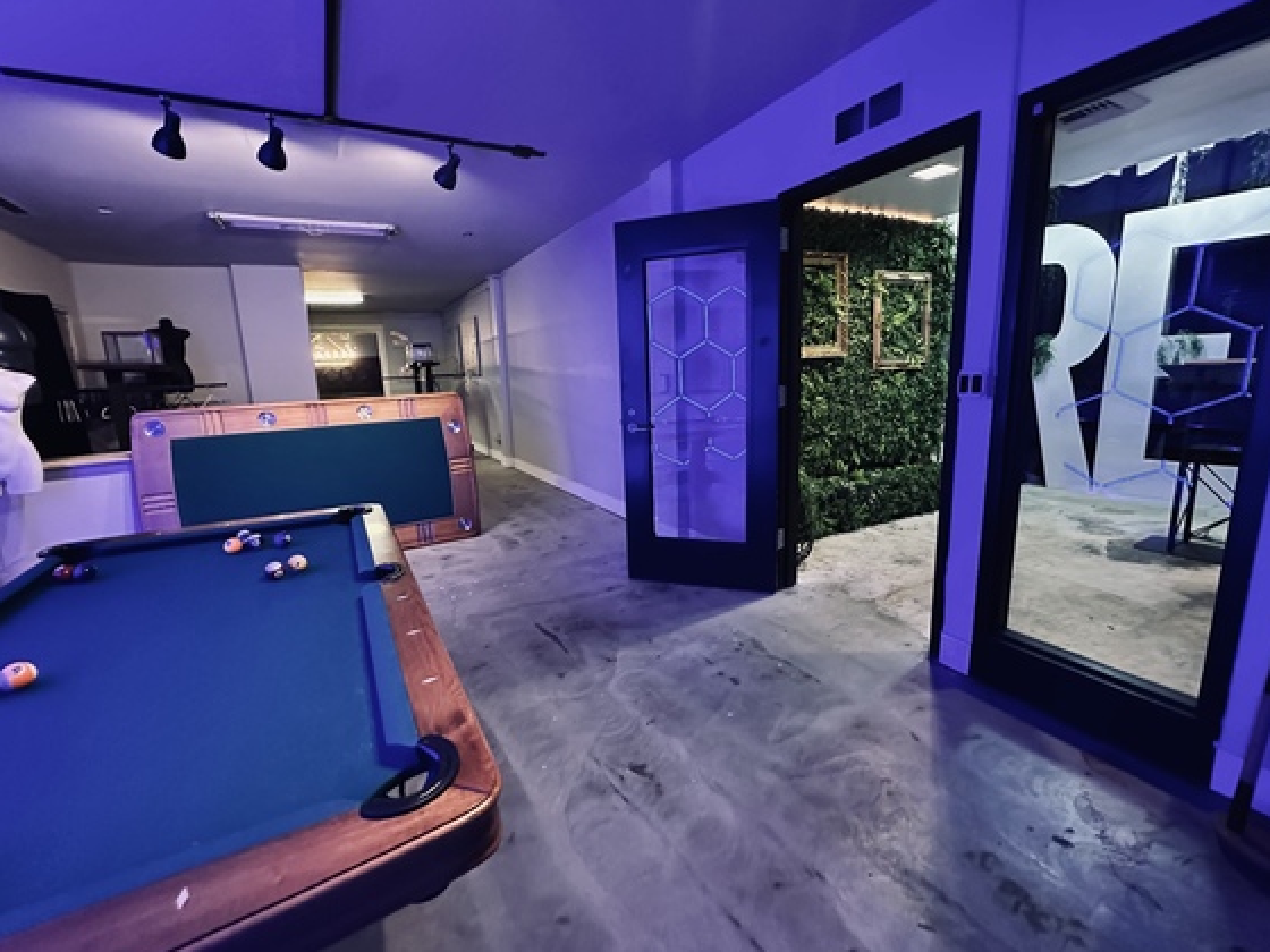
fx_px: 550
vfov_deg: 81.7
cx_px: 621
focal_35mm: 15
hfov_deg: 98.2
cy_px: 471
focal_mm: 2.22
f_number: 2.2
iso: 1000
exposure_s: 1/60
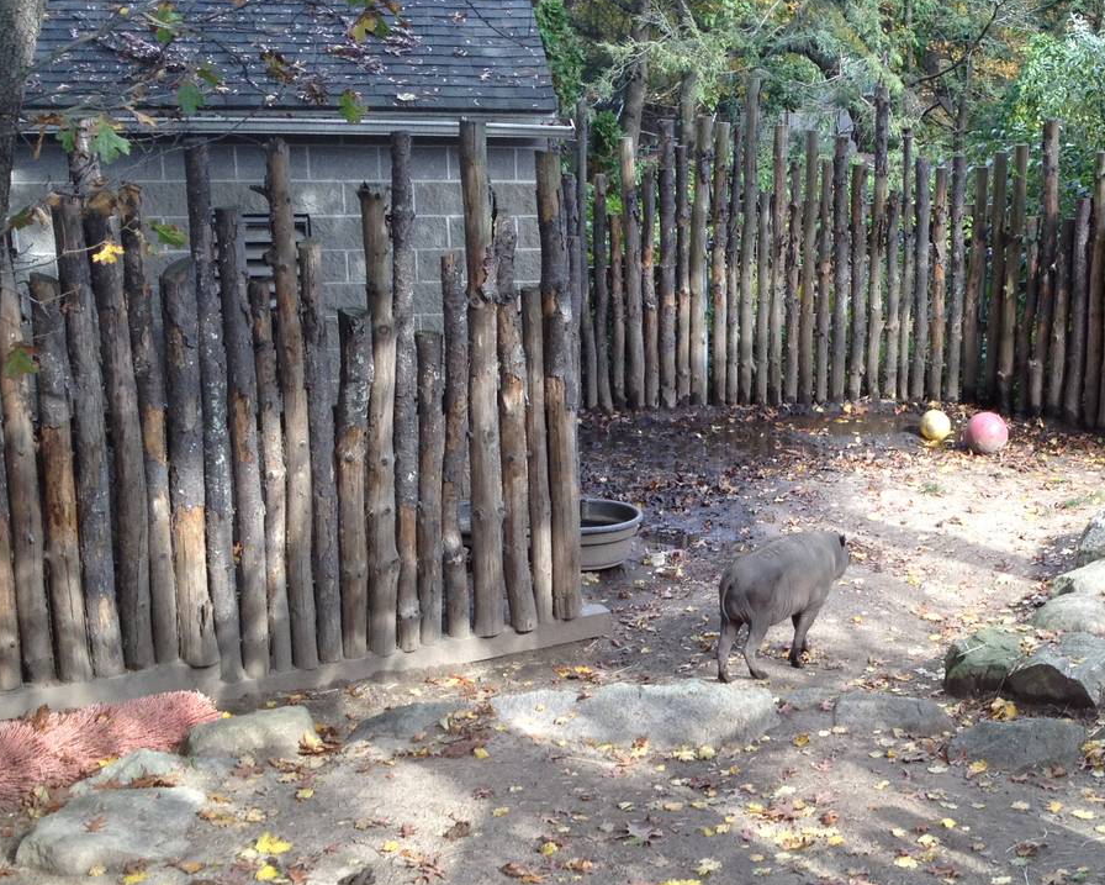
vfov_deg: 24.9
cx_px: 888
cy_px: 551
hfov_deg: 30.2
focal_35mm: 61
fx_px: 1995
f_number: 2.4
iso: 80
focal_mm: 4.28
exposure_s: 1/120
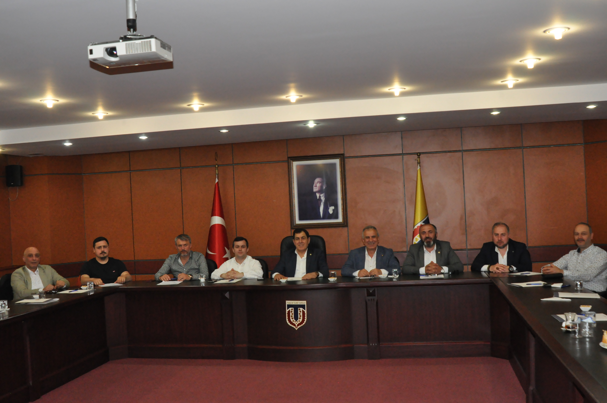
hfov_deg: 53.2
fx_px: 606
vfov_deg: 36.8
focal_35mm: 36
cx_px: 304
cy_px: 202
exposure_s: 1/160
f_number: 4.5
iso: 2000
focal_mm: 24
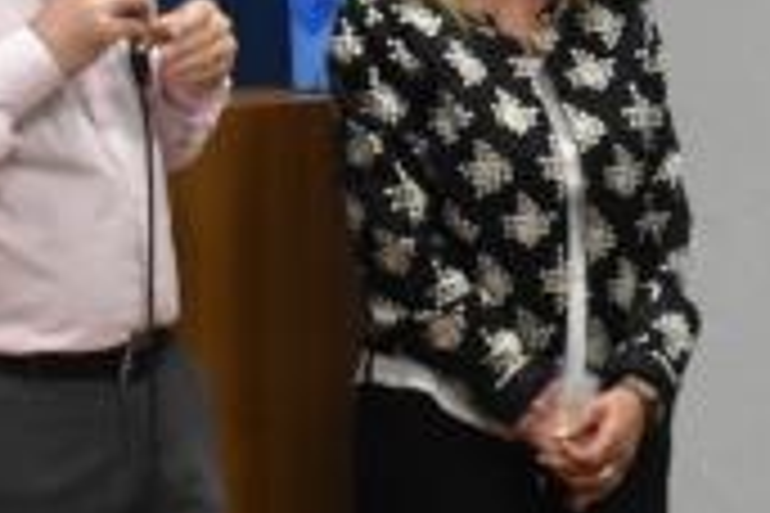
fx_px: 5175
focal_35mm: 242
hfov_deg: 8.3
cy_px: 178
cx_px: 1103
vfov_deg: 5.7
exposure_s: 1/200
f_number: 7.1
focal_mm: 27
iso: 3200
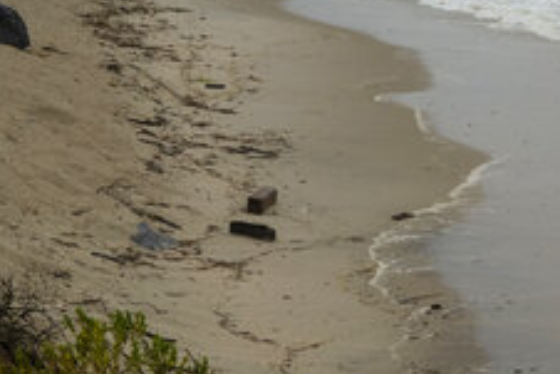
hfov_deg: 15.7
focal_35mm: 127
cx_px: 610
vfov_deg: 10.8
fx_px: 1977
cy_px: 237
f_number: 7.1
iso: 400
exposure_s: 1/250
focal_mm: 28
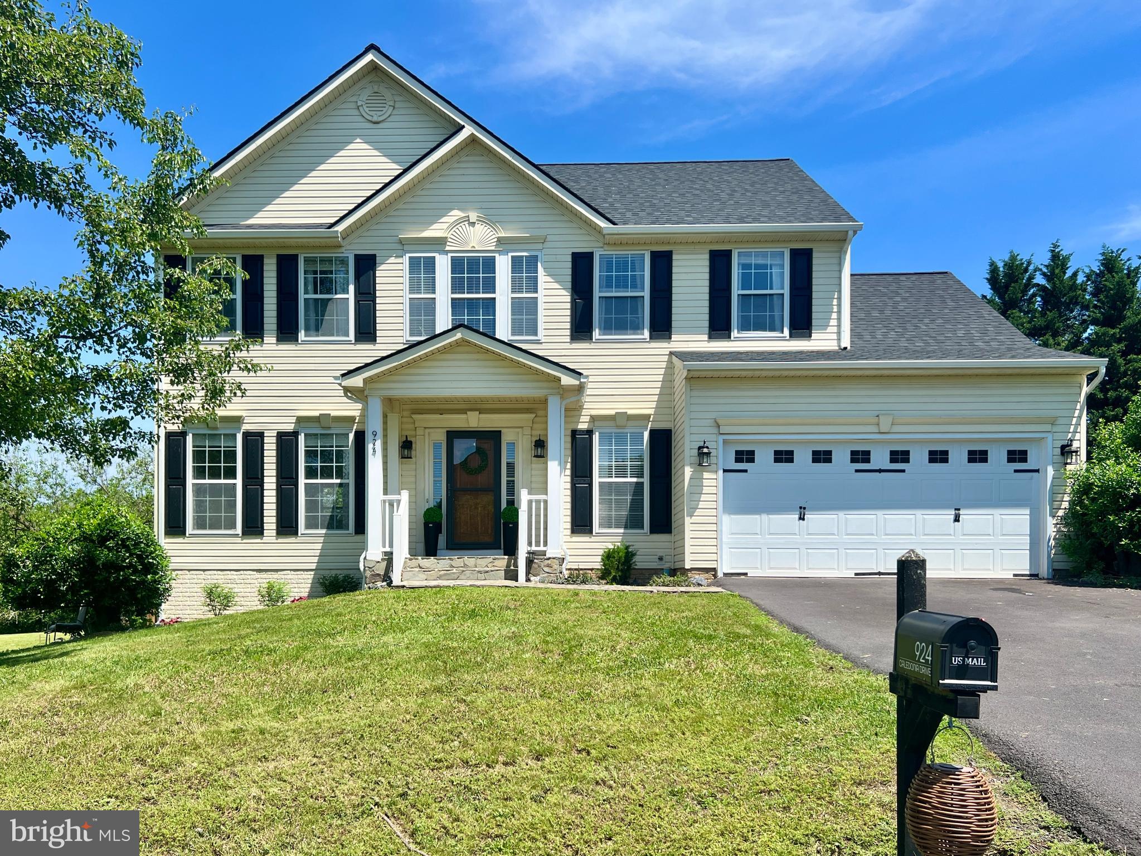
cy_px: 428
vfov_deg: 53.1
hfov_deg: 67.3
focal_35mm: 26
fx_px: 857
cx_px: 570
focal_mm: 5.7
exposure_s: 1/3704
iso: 50
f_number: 1.5
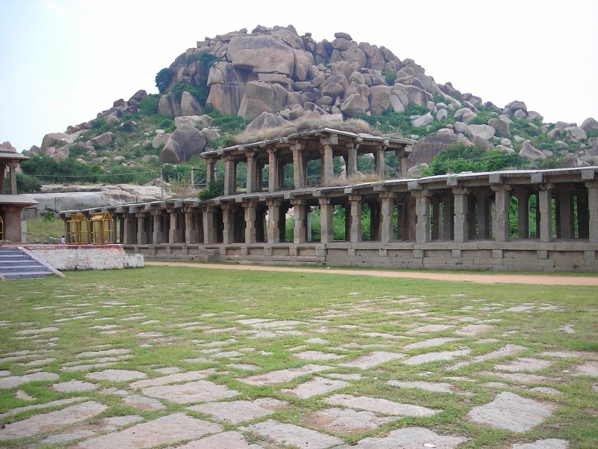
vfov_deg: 37.7
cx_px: 299
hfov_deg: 49.0
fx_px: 656
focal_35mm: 38
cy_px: 224
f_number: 6.4
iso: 50
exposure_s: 1/99.5
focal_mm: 6.3
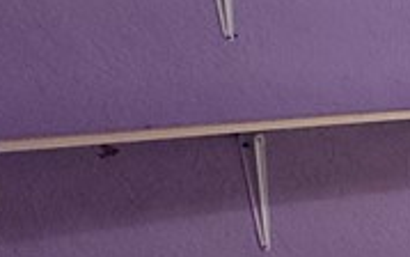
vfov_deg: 15.2
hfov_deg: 15.6
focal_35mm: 85
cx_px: 937
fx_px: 950
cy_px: 229
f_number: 2.2
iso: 160
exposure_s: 1/120
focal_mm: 2.22
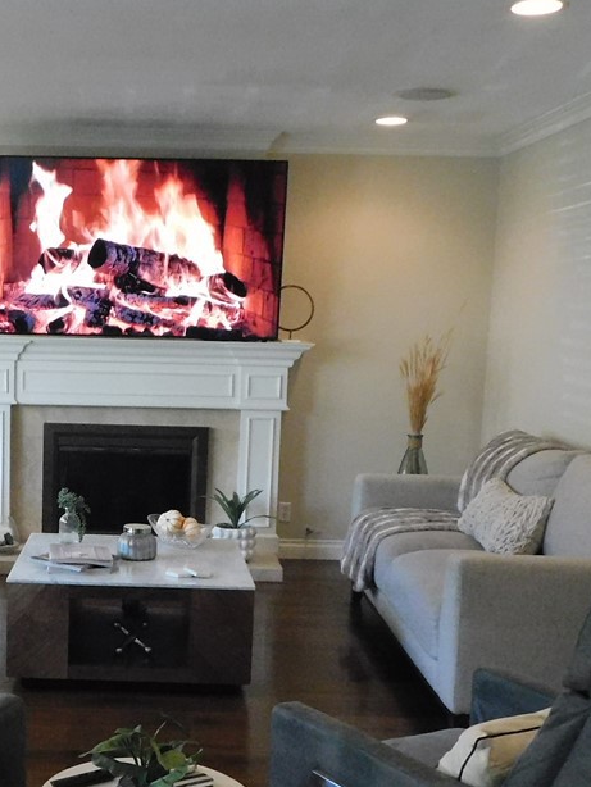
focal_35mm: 50
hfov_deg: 28.5
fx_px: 1137
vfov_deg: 38.0
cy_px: 482
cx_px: 112
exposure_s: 1/125
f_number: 3.2
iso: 1600
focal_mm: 5.3
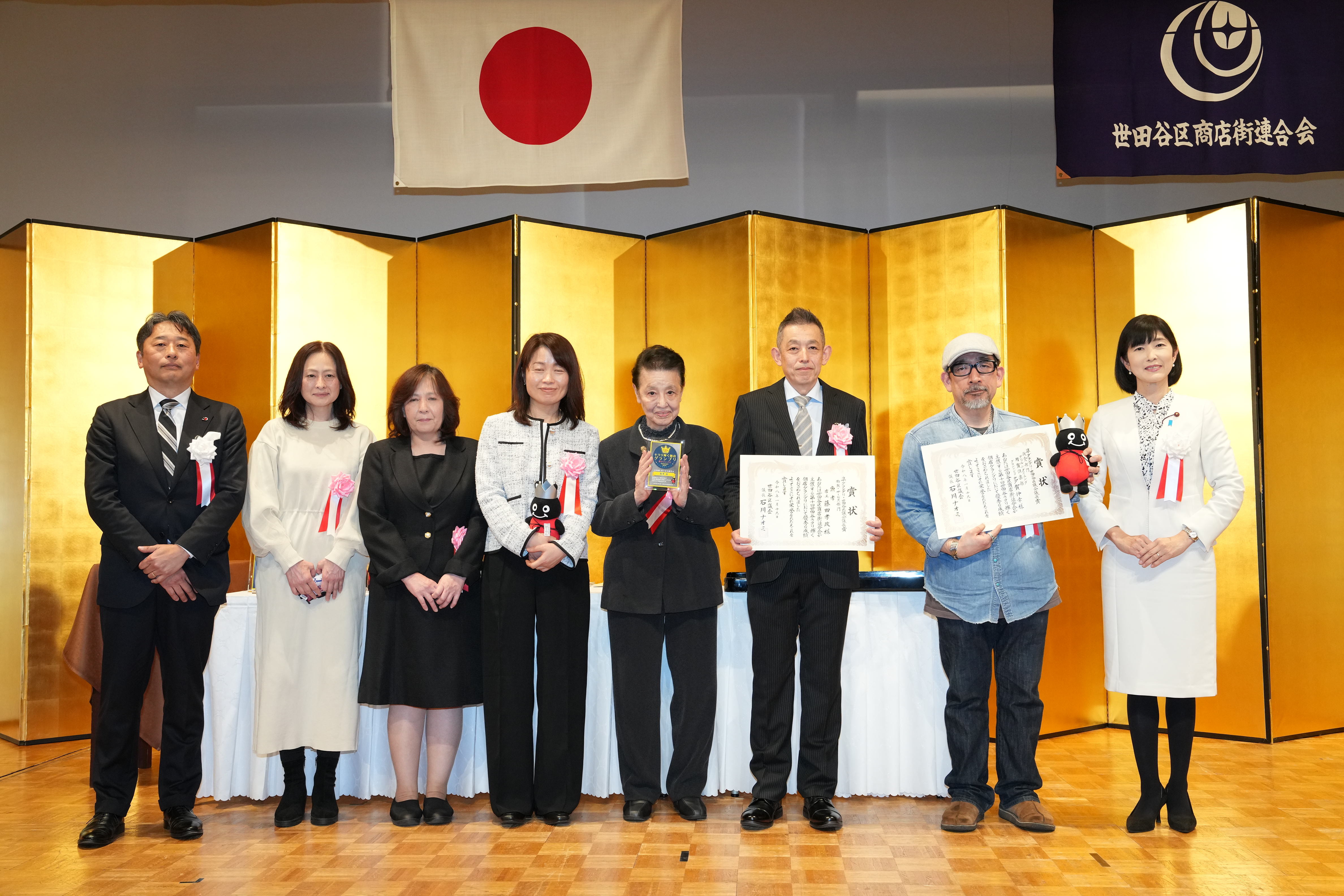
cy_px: 448
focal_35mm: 37
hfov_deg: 51.9
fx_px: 1381
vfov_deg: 35.9
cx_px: 672
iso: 2500
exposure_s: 1/200
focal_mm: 37
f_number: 5.6
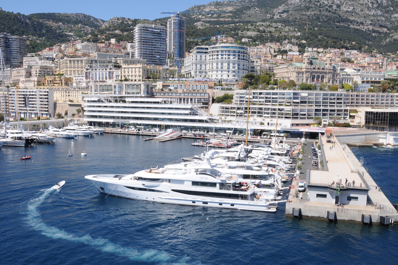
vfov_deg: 39.9
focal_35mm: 33
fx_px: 364
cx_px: 199
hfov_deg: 57.3
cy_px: 132
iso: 400
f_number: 20
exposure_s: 1/125
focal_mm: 22
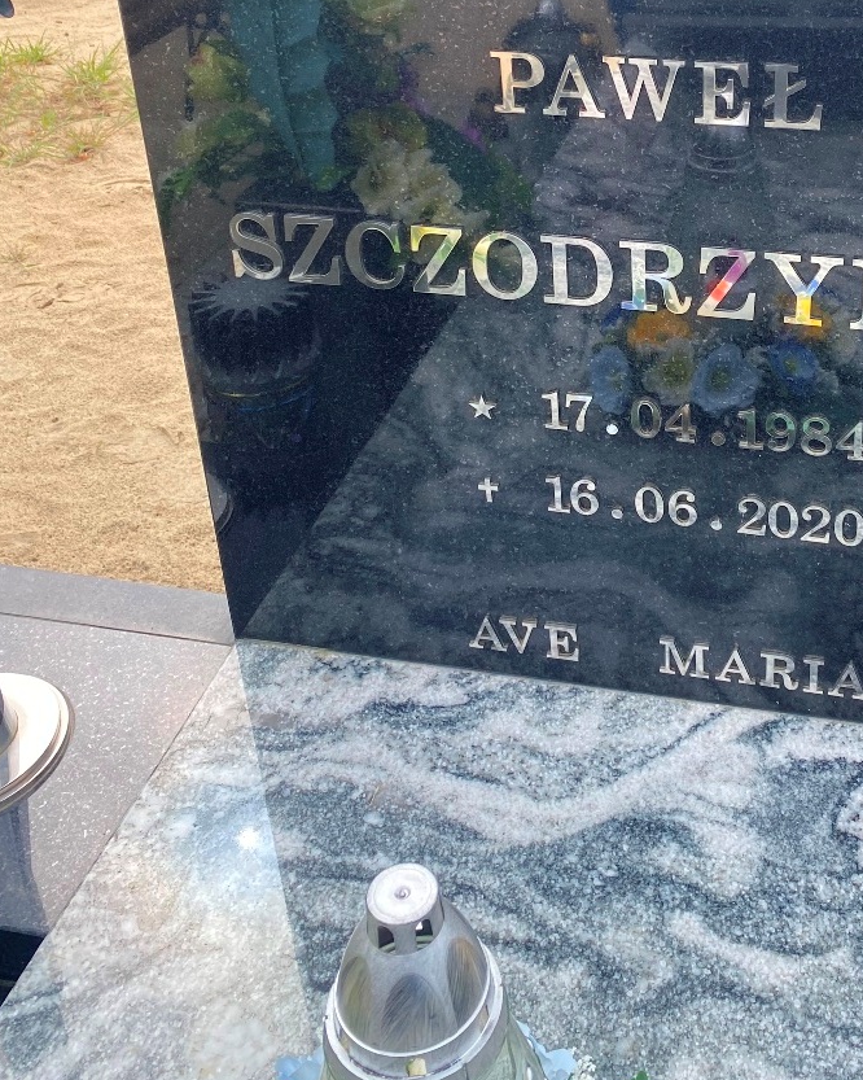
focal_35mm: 43
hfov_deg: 34.3
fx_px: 1373
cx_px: 618
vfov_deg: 40.9
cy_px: 199
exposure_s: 1/640
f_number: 1.8
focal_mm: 4.25
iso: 32
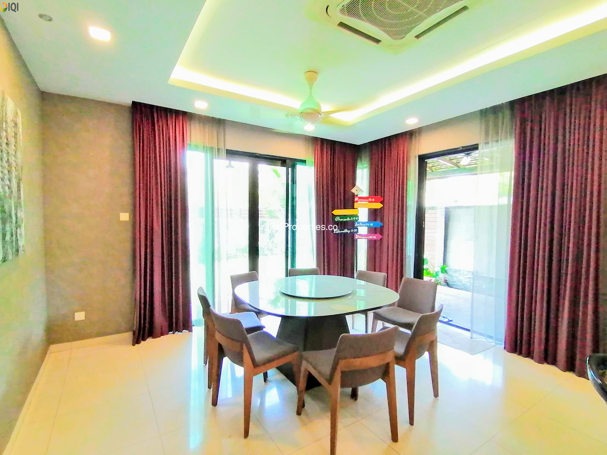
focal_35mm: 17
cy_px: 228
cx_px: 304
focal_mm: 1.78
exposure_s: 1/33.3
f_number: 2.4
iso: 160
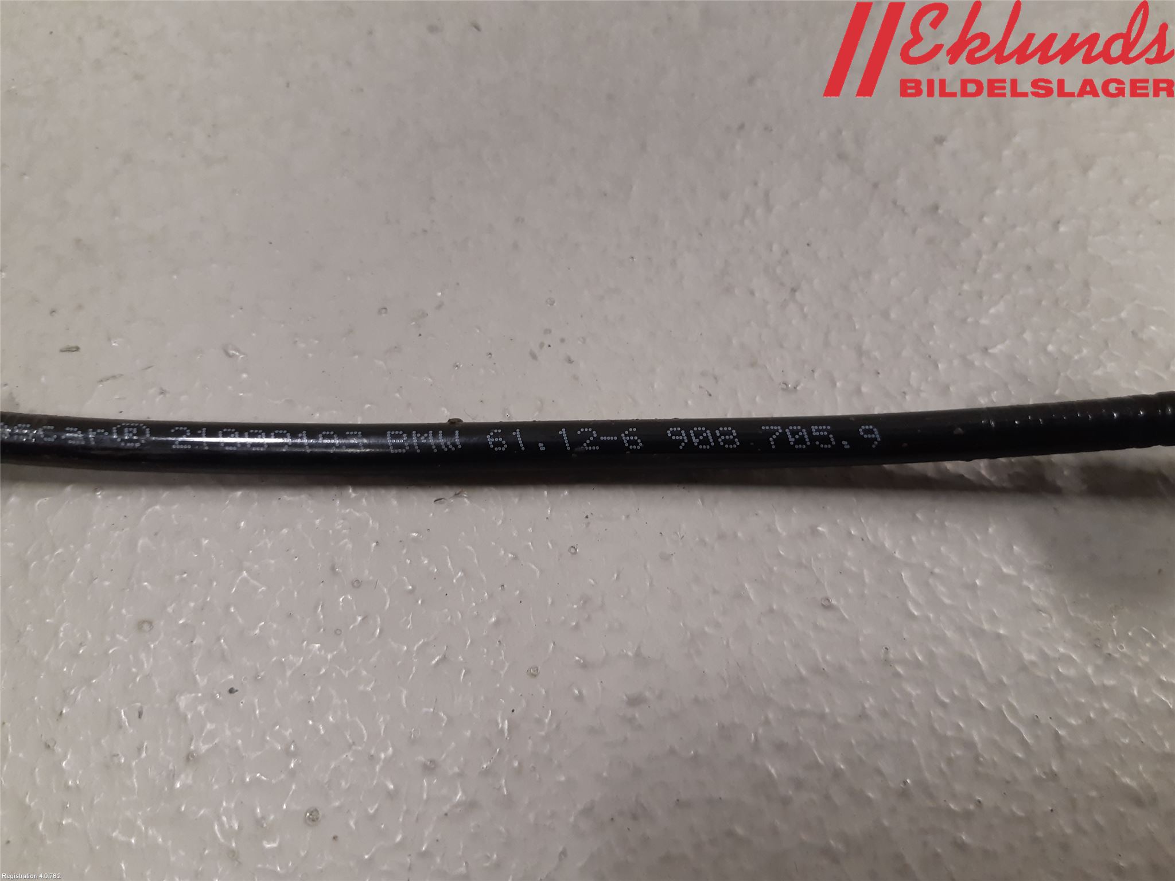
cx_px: 588
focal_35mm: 26
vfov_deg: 53.1
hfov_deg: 67.3
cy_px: 440
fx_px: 883
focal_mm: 3.93
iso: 125
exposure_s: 1/50
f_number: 1.7
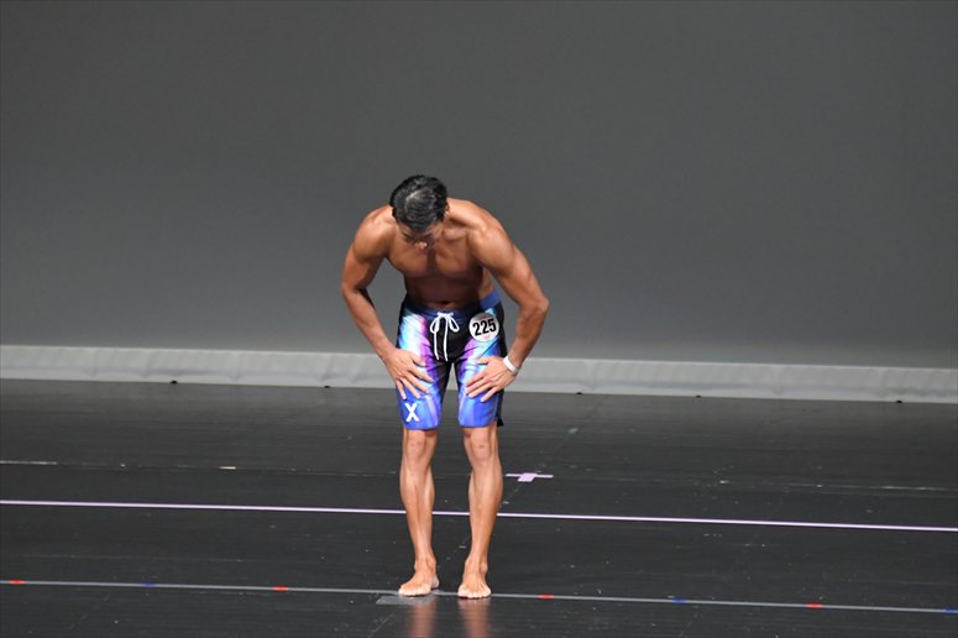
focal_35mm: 315
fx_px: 8379
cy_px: 319
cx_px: 479
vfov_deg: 4.4
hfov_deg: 6.5
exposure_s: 1/400
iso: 5000
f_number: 5.6
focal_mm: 210
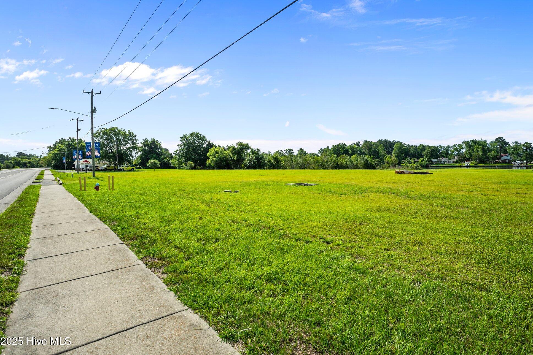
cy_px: 170
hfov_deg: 90.0
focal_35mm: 18
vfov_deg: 67.3
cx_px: 273
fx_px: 266
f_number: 8
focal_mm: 17
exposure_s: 1/1250
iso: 125
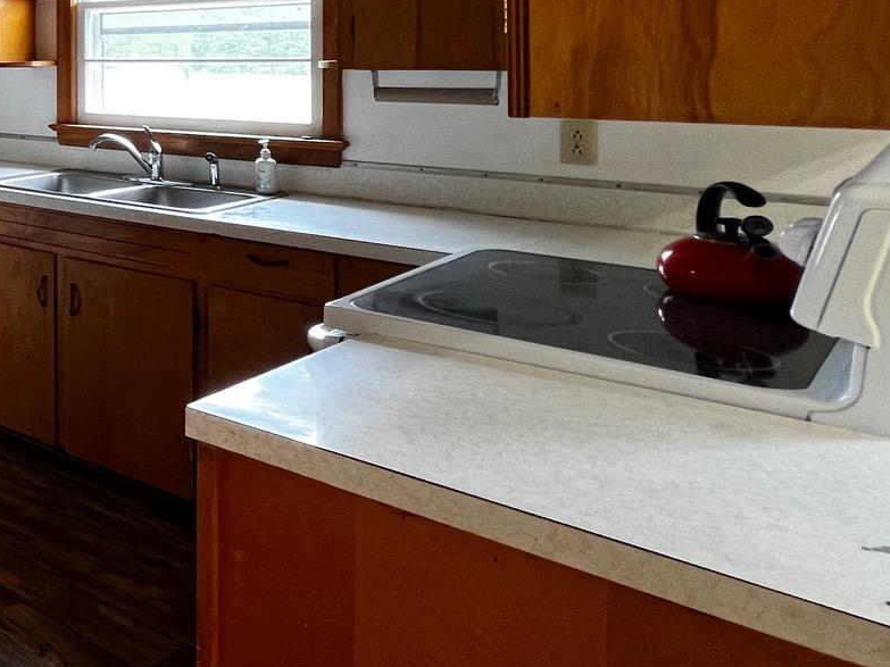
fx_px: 874
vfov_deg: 39.1
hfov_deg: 36.0
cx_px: -266
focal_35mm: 34
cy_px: 80
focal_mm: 1.57
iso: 160
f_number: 1.8
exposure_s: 1/60
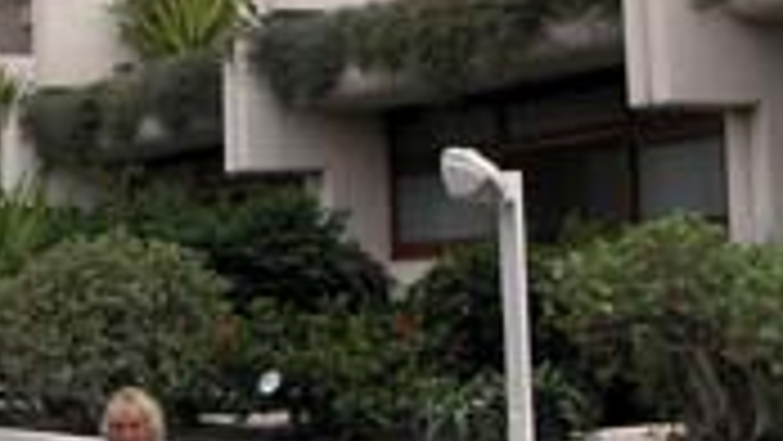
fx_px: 1994
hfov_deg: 22.1
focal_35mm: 96
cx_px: 256
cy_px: 140
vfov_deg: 12.6
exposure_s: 1/215
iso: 100
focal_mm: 8.9
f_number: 5
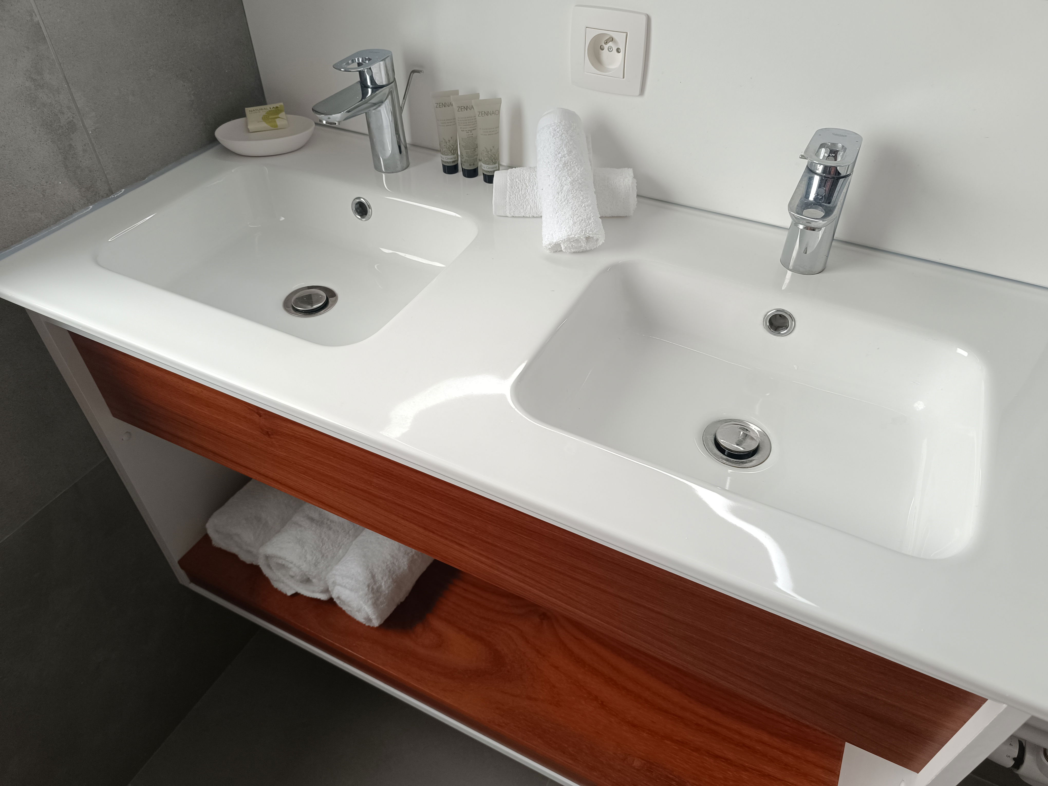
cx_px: 524
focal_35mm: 24
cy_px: 393
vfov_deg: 56.8
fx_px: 727
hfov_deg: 71.6
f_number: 1.65
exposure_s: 1/100
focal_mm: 6.14
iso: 730
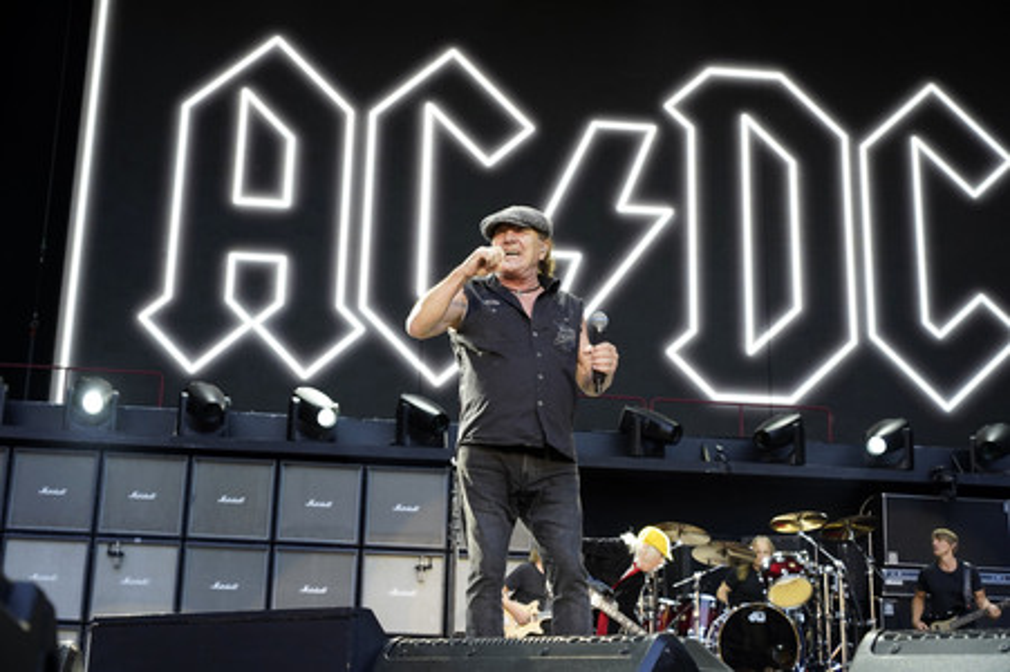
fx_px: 1318
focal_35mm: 47
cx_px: 505
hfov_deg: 41.9
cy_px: 336
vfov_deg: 28.6
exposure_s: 1/400
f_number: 5
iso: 1600
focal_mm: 47
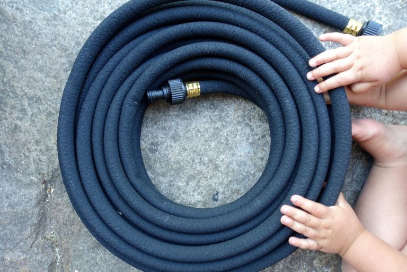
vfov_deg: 53.1
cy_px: 136
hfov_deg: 73.7
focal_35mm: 24
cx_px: 204
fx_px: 271
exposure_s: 1/30
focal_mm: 8.8
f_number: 2.2
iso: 125
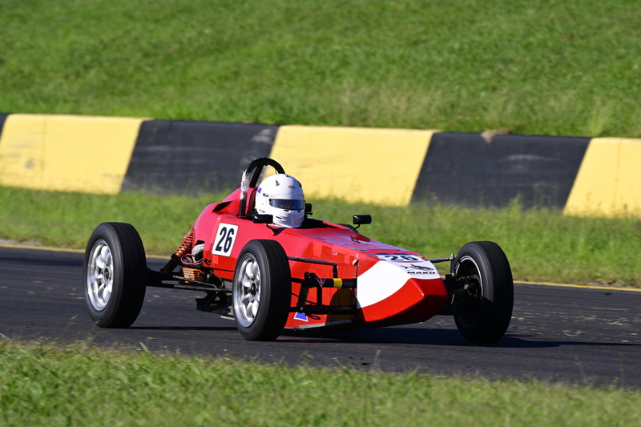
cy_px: 214
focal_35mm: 600
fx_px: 10680
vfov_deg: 2.3
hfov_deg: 3.4
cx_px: 320
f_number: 11
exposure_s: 1/640
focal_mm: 600
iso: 400
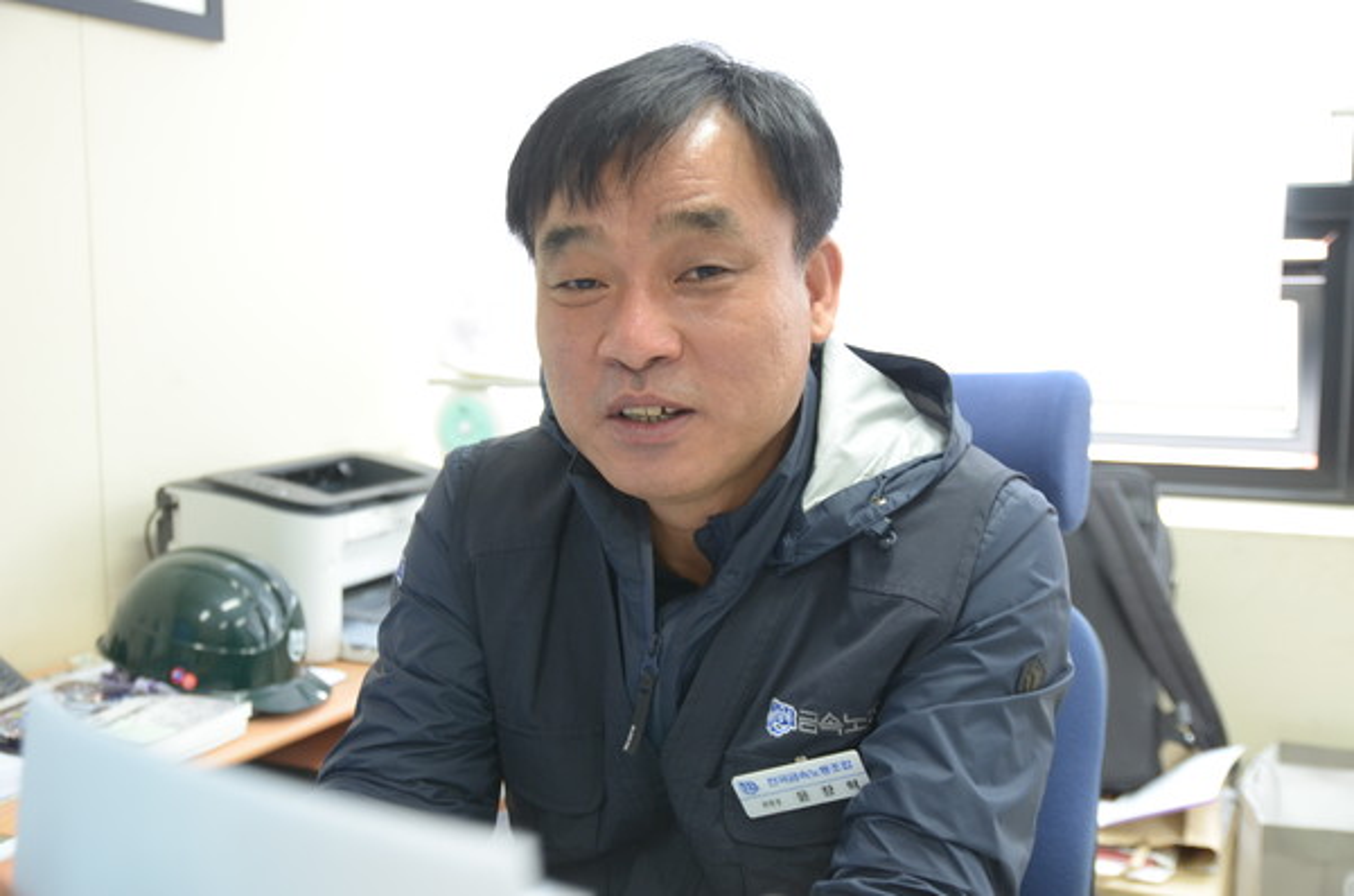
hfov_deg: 51.4
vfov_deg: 35.3
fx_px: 1407
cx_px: 677
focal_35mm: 38
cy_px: 448
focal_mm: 25
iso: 400
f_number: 3.2
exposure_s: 1/40
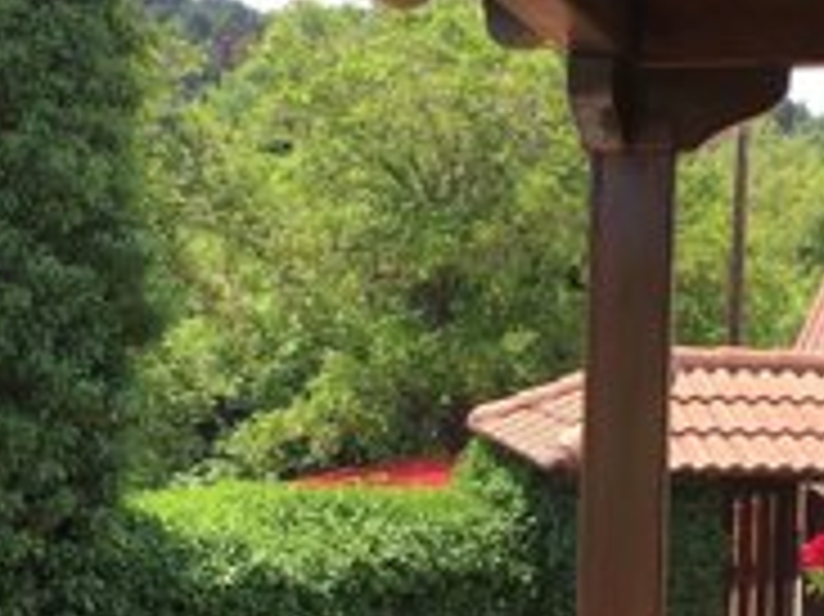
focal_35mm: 57
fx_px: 1356
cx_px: 378
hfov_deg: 33.8
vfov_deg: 25.6
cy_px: 315
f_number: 2.2
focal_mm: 4.15
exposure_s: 1/587
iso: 25
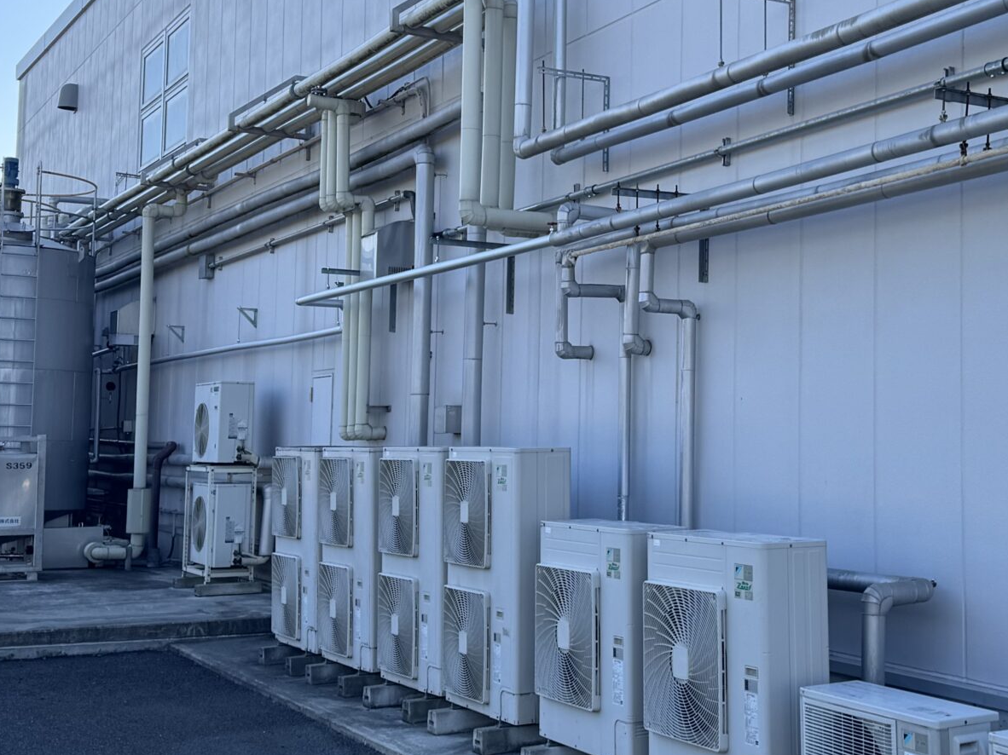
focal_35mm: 52
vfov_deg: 28.0
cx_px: 714
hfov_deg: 36.2
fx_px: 1514
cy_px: 317
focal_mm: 6.76
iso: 80
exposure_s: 1/1869
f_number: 1.78
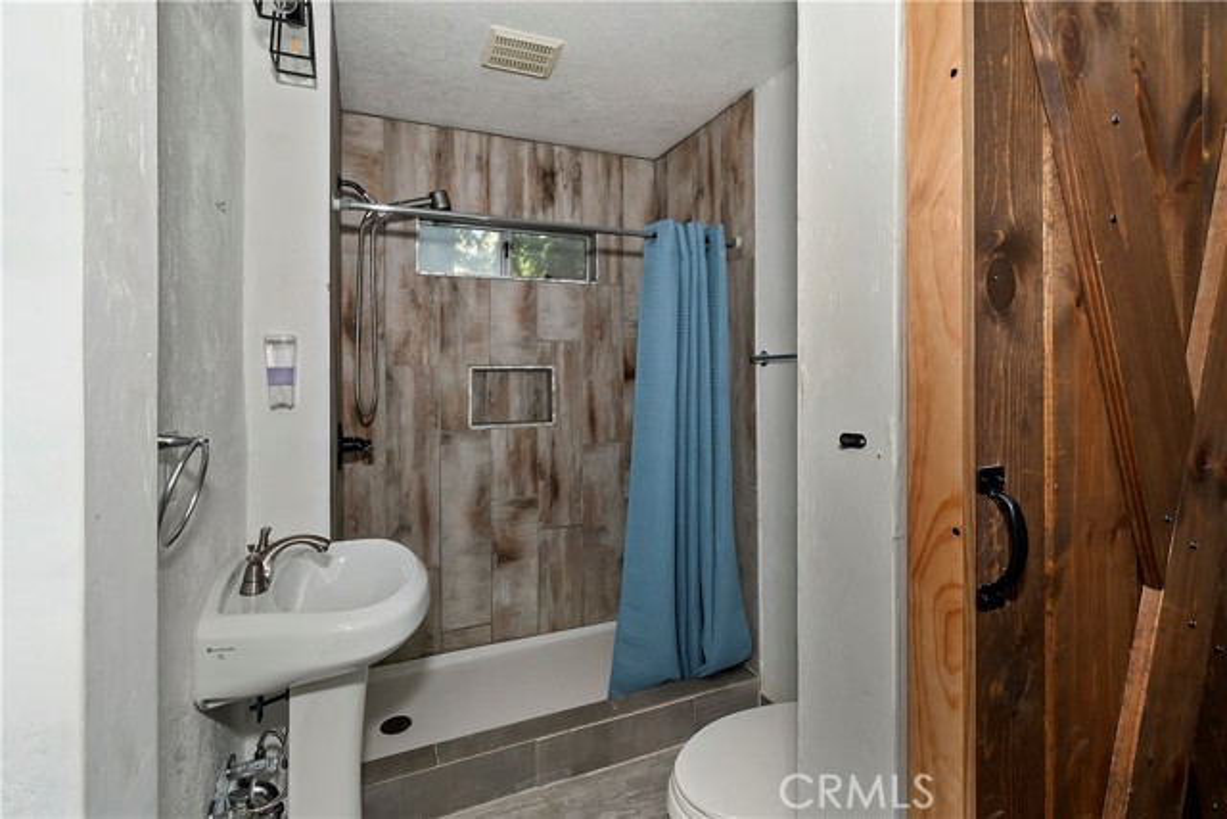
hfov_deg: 100.4
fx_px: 511
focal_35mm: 15
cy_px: 410
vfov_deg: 77.4
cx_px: 614
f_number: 8
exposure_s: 1/30
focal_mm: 10
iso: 400
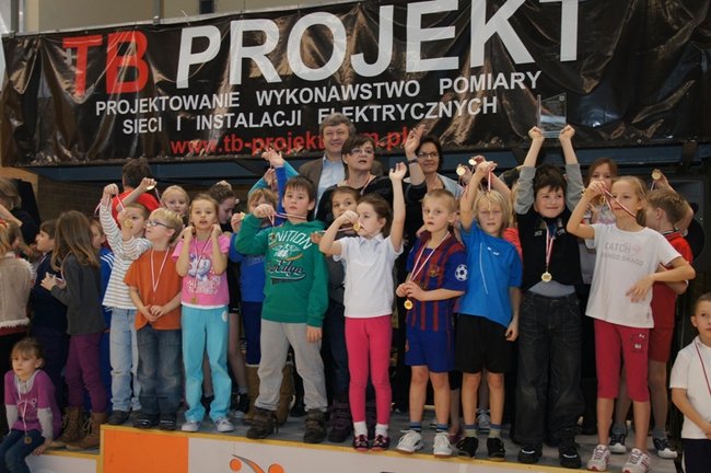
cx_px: 356
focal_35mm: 39
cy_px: 236
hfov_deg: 49.6
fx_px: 769
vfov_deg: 34.1
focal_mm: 26
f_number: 5.6
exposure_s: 1/80
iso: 800
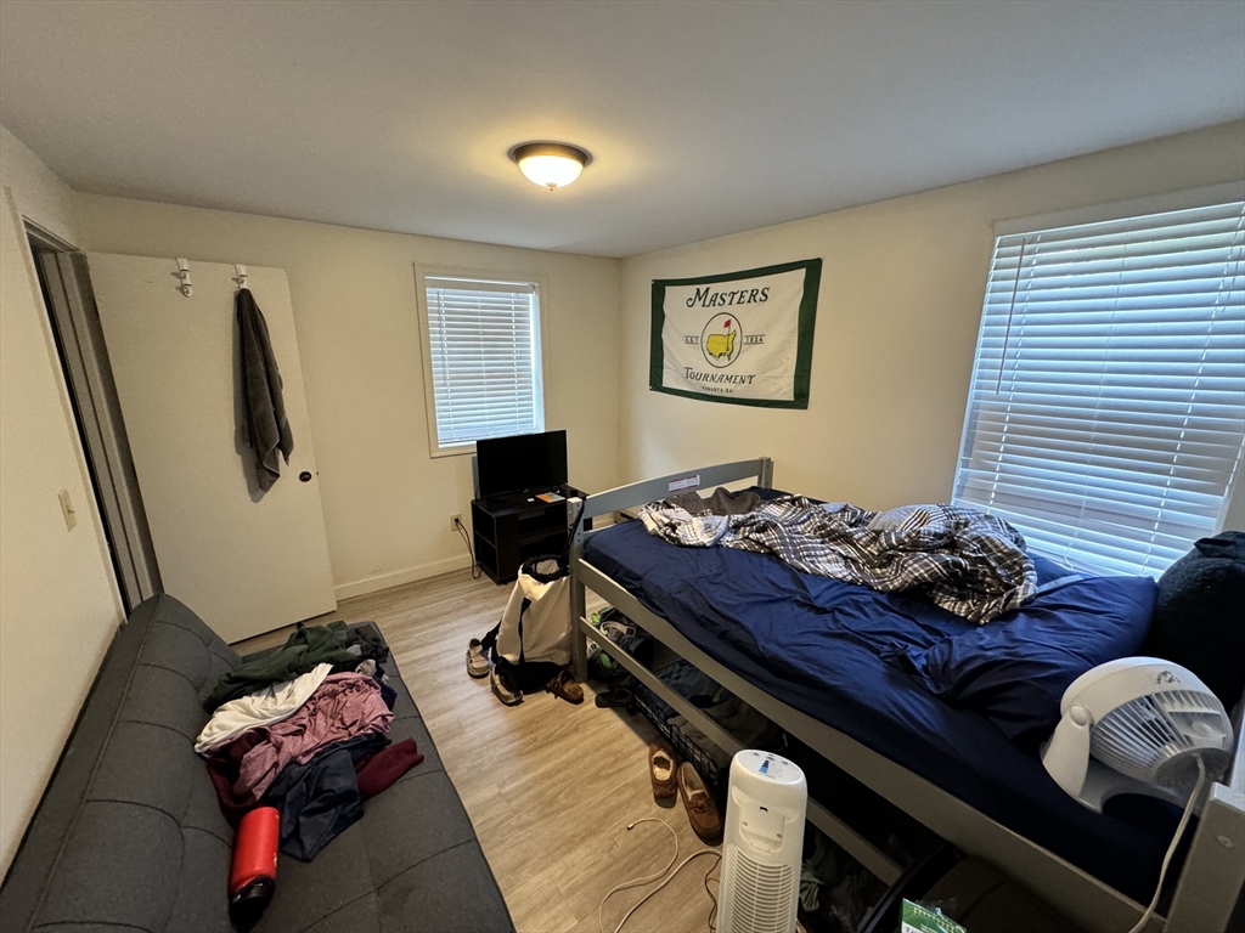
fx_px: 504
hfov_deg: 102.1
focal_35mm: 14
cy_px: 466
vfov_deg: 85.7
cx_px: 622
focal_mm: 2.22
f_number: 2.2
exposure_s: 1/60
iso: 400
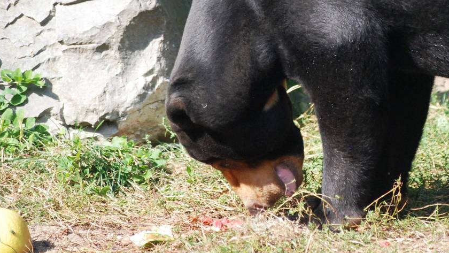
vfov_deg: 2.1
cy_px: 21
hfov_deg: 3.7
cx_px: 327
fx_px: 6955
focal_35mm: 584
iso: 1000
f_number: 5
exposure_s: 1/1250
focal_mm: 195
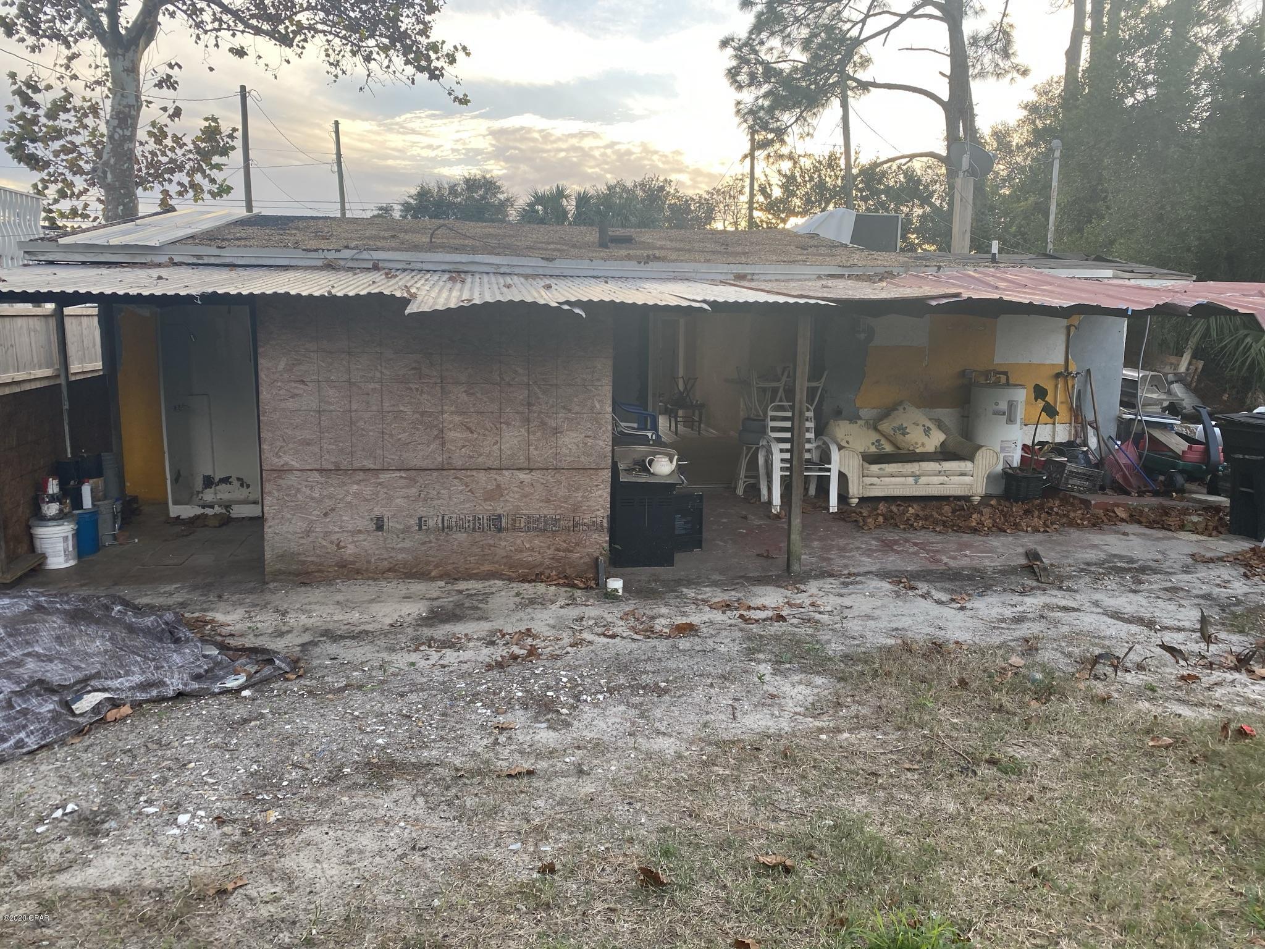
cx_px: 632
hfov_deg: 67.3
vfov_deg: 53.1
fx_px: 950
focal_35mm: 26
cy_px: 474
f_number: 1.8
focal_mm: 4.25
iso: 32
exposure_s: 1/145
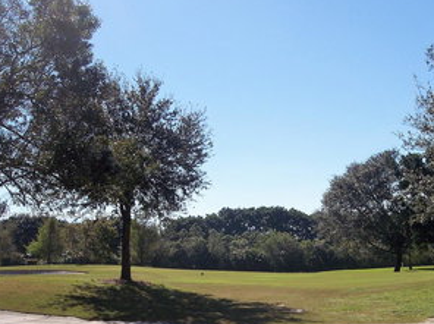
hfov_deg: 34.5
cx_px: 309
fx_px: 688
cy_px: 216
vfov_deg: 26.3
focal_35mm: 55
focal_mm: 8
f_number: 4.8
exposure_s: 1/1000
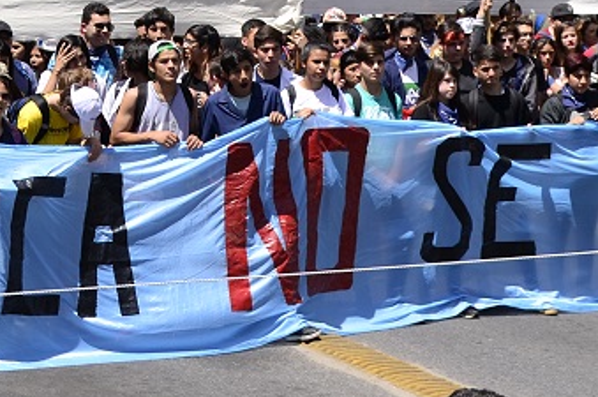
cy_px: -224
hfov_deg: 13.3
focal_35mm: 154
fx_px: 2551
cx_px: 191
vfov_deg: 8.7
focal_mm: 29
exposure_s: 1/1250
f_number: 4
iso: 125
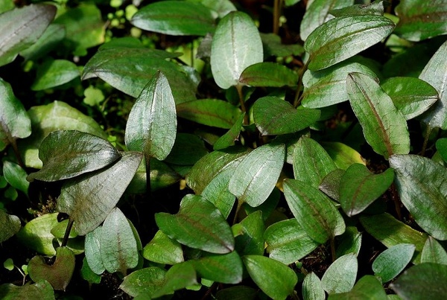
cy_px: 150
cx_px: 224
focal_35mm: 90
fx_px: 1120
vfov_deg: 15.3
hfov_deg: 22.6
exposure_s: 1/125
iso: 200
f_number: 10
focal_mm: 60
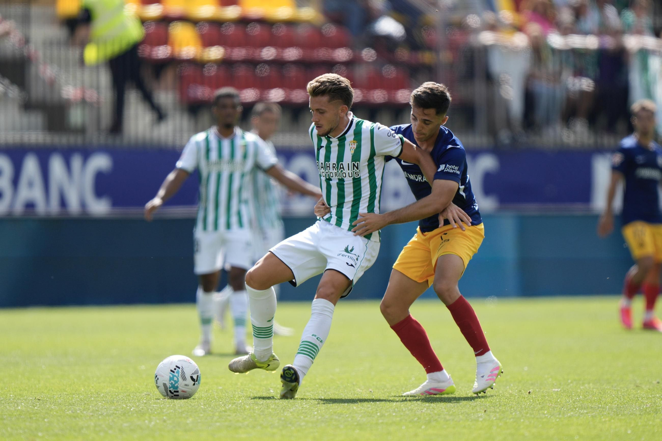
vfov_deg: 3.4
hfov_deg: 5.2
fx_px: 7354
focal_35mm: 400
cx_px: 331
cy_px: 220
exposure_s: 1/1000
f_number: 2.8
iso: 125
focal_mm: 400
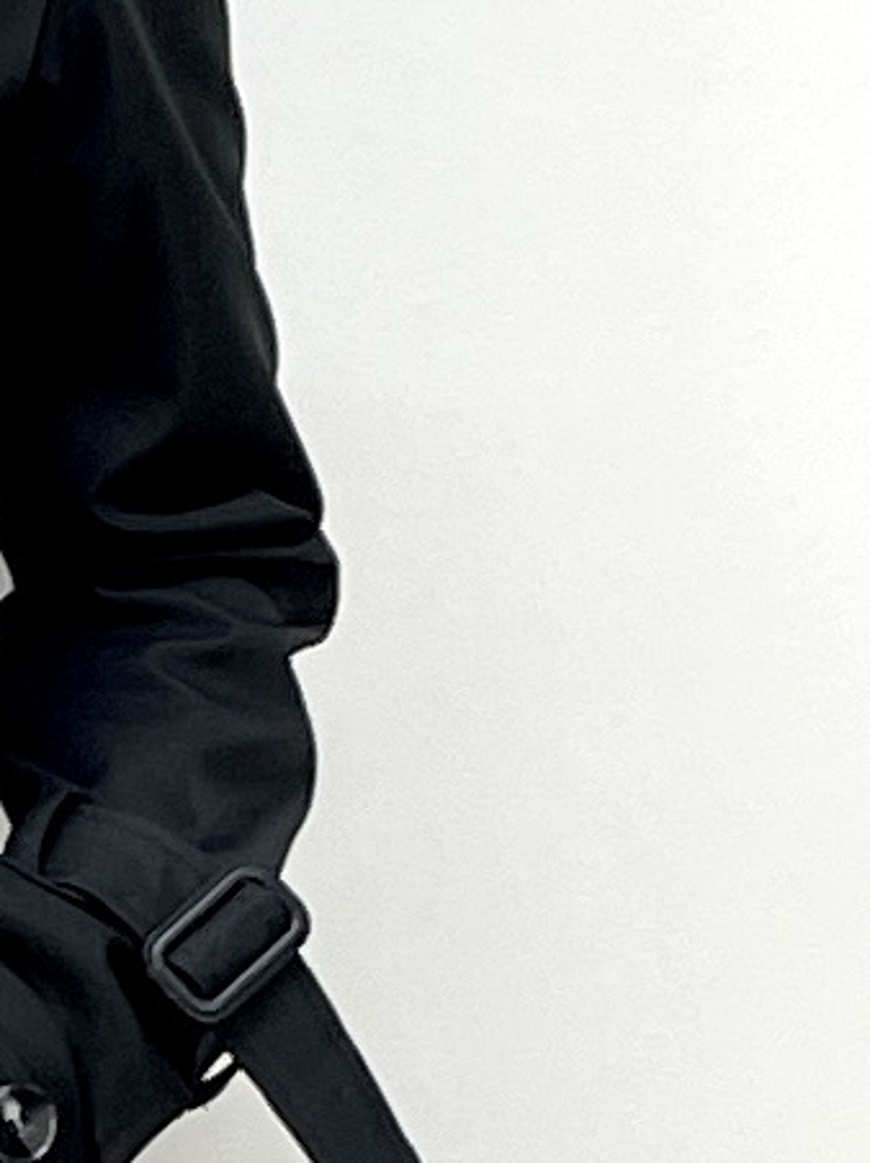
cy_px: 1724
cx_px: -618
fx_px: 3827
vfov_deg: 15.9
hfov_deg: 12.1
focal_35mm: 114
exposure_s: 1/130
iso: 32
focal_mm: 4.2
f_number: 1.6
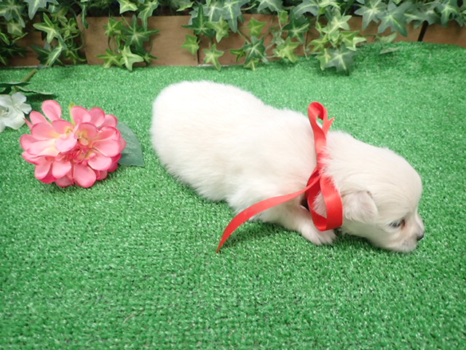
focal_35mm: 25
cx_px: 233
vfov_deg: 54.9
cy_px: 175
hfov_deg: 69.4
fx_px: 337
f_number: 2
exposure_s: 1/50
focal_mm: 4.5
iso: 400
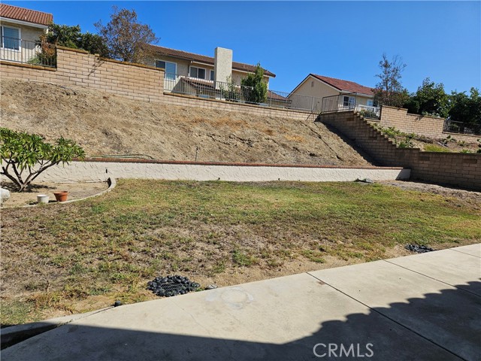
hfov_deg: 73.9
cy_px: 180
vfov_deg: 58.9
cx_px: 240
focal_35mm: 23
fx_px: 320
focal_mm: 5.4
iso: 25
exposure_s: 1/2671
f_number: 1.8
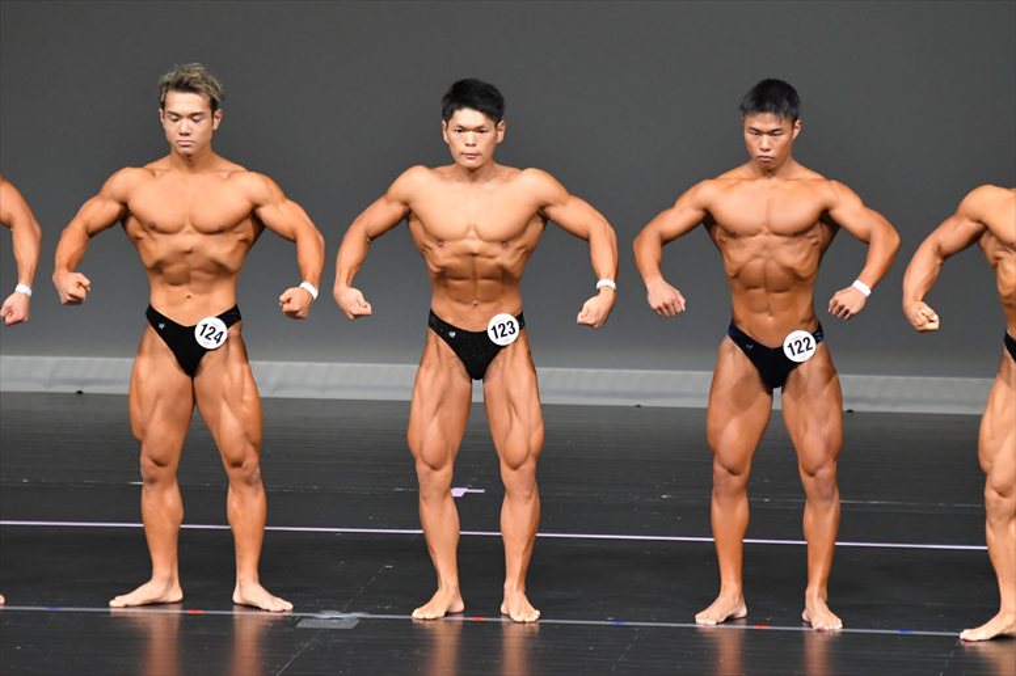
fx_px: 8886
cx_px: 508
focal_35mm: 315
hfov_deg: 6.5
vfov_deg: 4.4
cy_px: 338
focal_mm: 210
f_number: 5.6
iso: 5000
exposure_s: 1/400
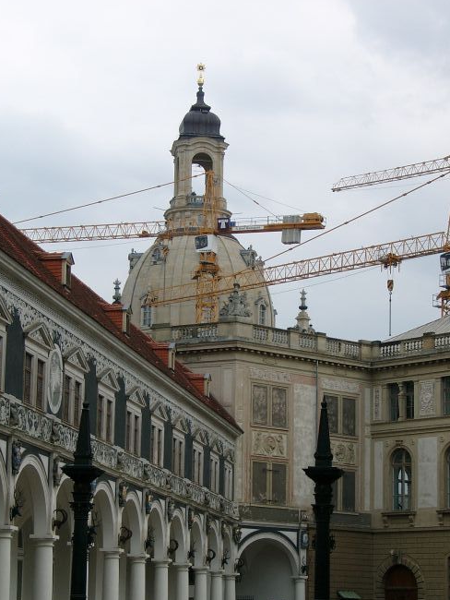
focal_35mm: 96
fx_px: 1663
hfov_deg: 15.4
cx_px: 211
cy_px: 359
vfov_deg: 20.4
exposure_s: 1/627
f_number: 4
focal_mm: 16.05
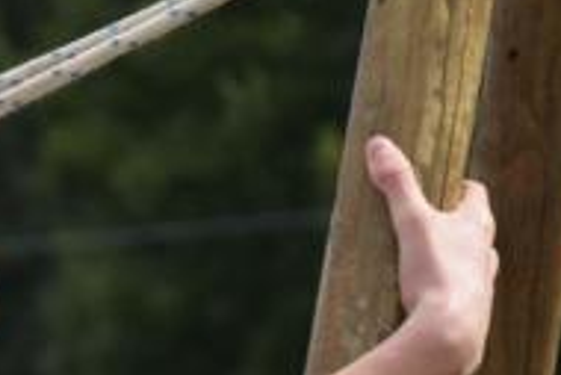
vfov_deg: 3.5
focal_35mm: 394
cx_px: -89
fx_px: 6144
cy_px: 360
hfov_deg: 5.2
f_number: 5.6
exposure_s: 1/1250
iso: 400
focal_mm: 100
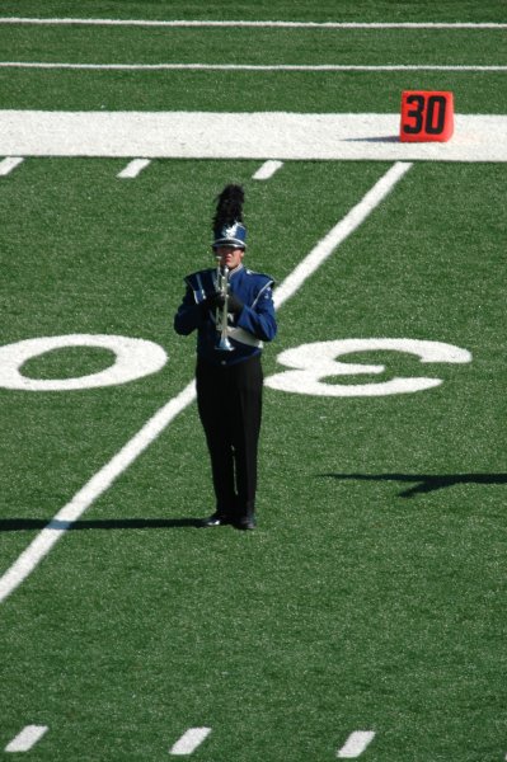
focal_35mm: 600
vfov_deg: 3.4
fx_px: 12696
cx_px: 254
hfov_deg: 2.3
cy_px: 381
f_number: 5.6
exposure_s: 1/1000
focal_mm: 400
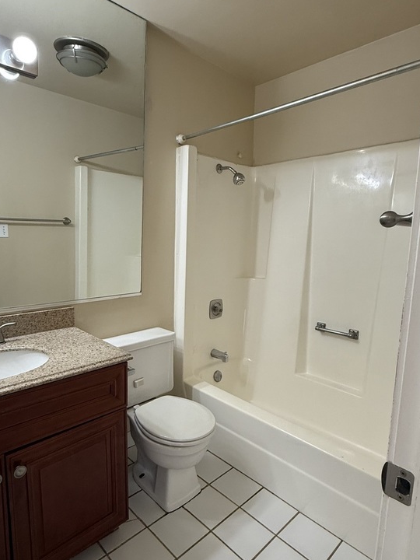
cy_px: 285
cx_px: 179
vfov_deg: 79.0
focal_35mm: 21
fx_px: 340
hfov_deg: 63.1
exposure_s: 1/120
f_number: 2.2
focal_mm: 2.22
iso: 200
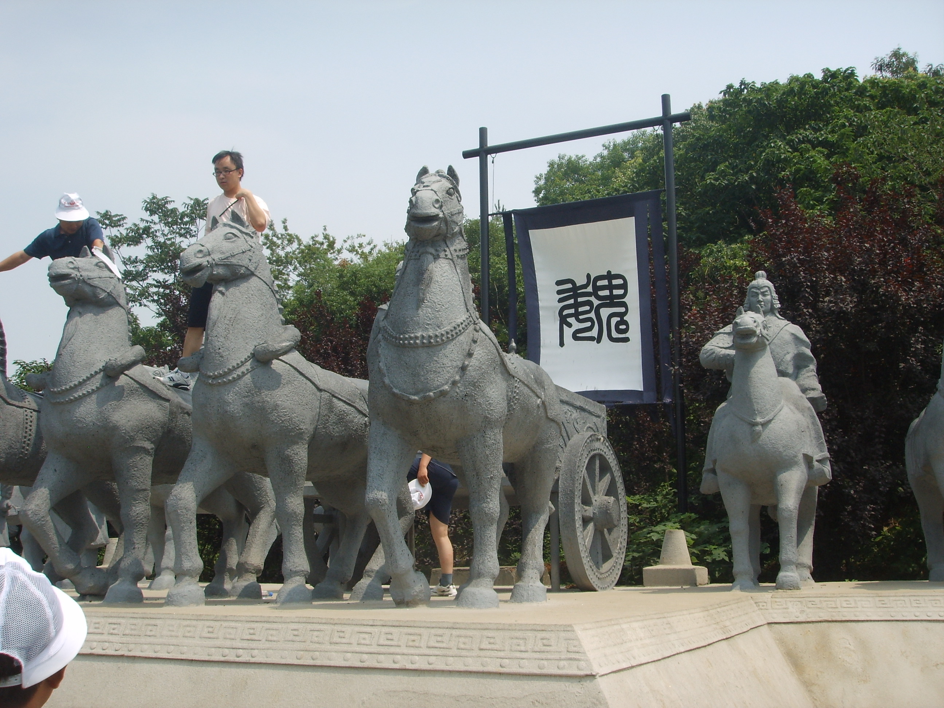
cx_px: 472
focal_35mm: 39
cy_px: 354
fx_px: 1064
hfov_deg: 47.9
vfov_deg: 36.8
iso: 50
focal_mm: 6.6
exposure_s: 1/250
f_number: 6.3
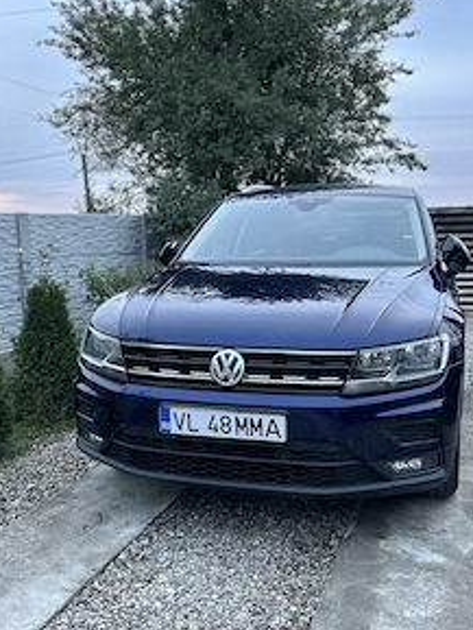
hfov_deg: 39.7
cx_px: 251
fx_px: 655
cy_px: 336
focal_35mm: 36
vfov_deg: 51.3
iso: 125
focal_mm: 5.7
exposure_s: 1/72
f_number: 1.5
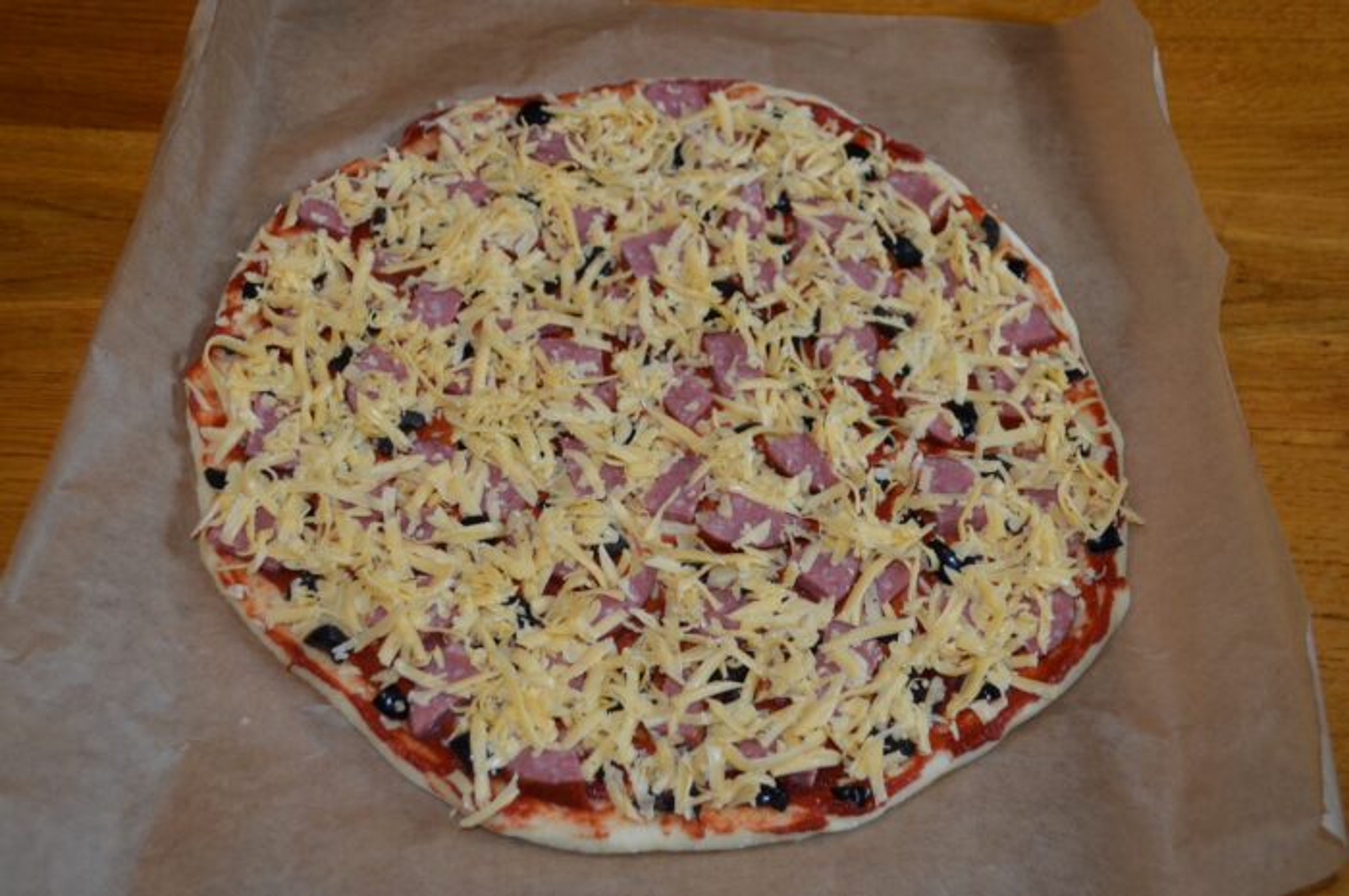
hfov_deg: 41.2
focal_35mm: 48
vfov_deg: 28.0
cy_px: 448
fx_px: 1797
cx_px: 674
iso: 640
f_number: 4.8
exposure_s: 1/60
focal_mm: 32
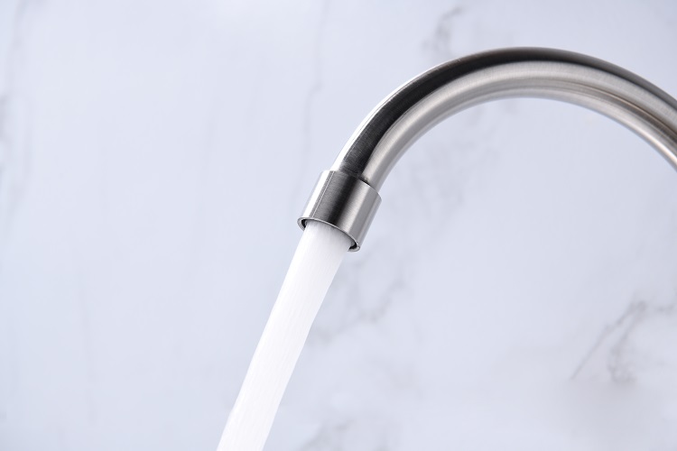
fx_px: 1316
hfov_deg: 28.8
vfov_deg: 19.5
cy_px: 226
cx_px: 338
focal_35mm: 70
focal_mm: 70
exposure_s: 1/100
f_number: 10
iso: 100
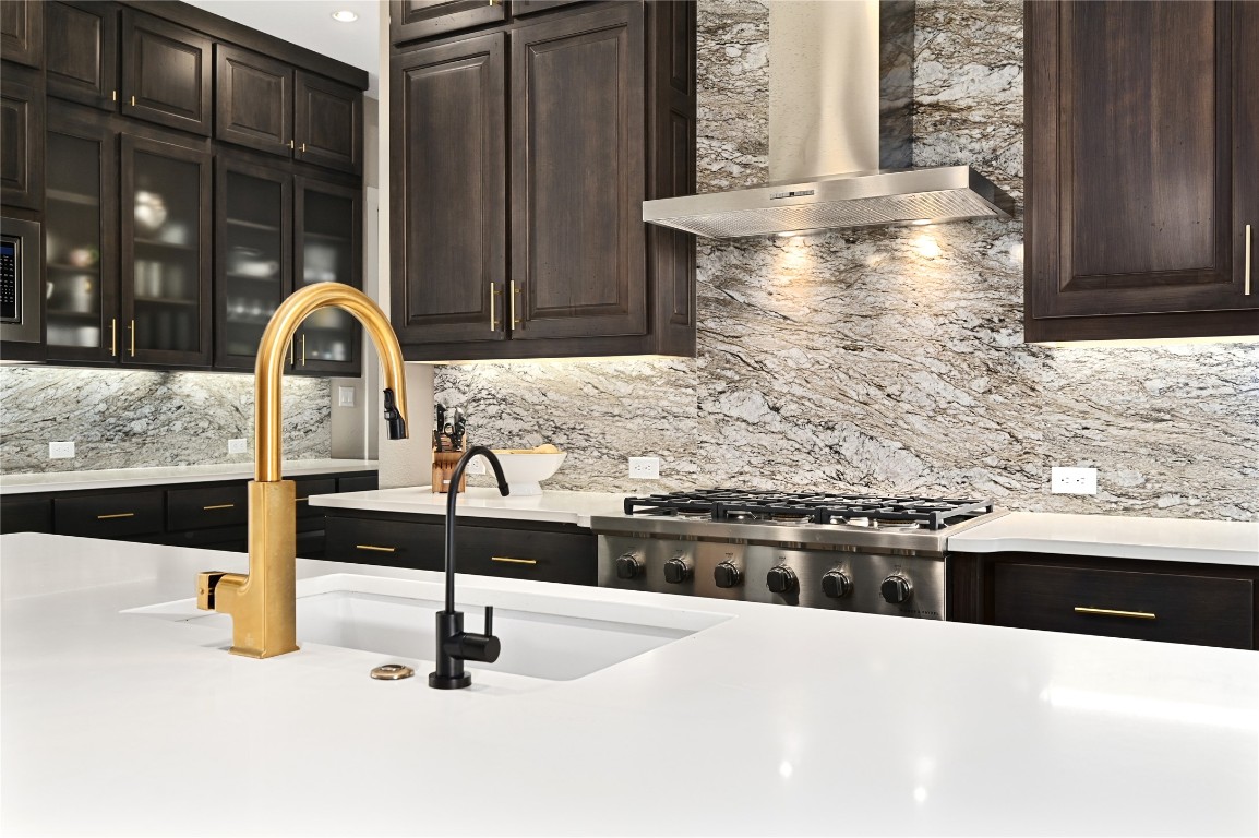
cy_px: 419
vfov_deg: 43.6
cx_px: 630
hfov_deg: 62.0
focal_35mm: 30
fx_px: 1049
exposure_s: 1/20
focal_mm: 30
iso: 800
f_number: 8
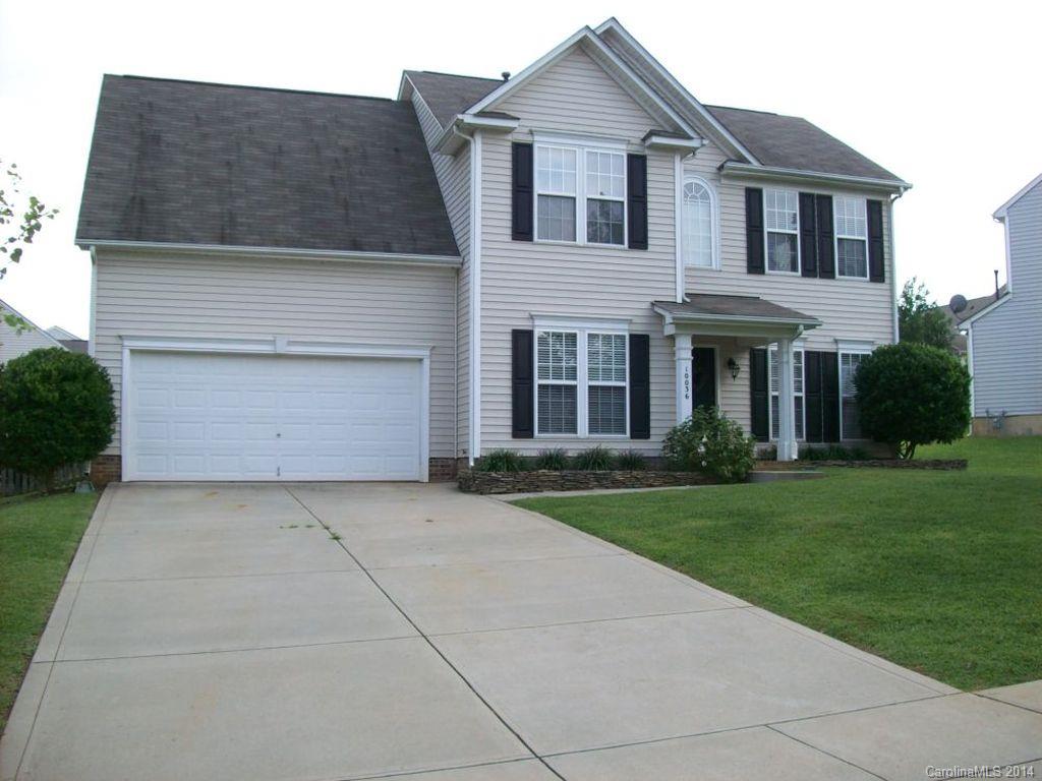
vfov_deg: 39.7
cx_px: 521
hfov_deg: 51.4
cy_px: 390
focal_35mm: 36
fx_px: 1084
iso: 80
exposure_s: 1/553
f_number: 2.7
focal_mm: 6
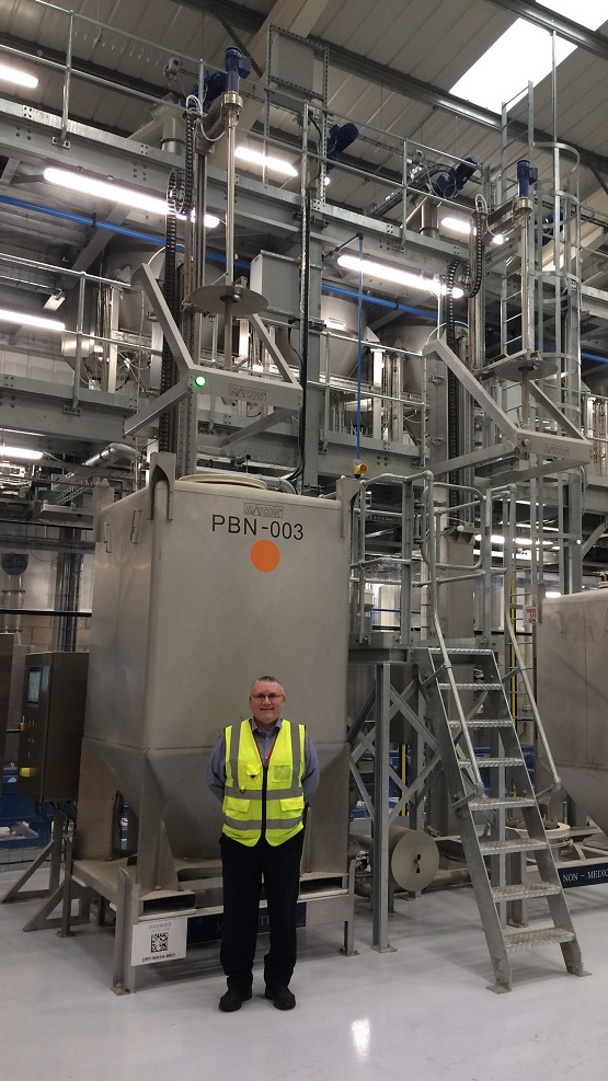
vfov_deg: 61.0
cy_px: 544
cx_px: 382
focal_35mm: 32
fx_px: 917
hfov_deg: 36.4
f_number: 2.2
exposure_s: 1/33
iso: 64
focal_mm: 4.15
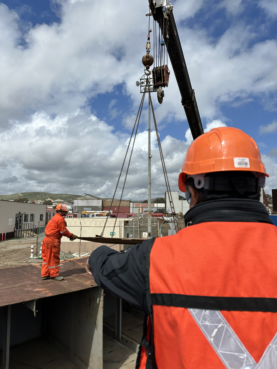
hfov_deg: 56.8
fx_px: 256
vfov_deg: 71.6
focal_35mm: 24
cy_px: 184
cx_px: 138
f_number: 1.78
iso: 80
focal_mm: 6.86
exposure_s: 1/9709
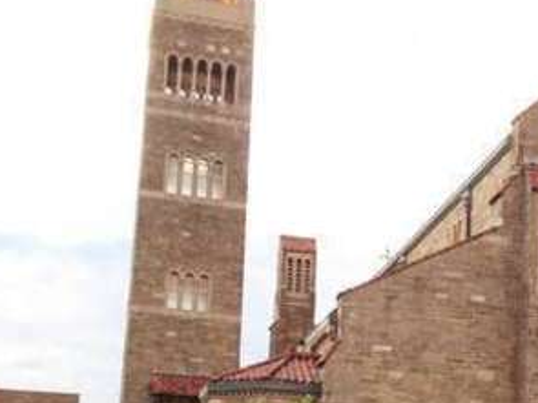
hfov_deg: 19.6
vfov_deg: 15.1
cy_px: 447
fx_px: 1476
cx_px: 616
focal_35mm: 95
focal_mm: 4.28
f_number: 2.4
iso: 64
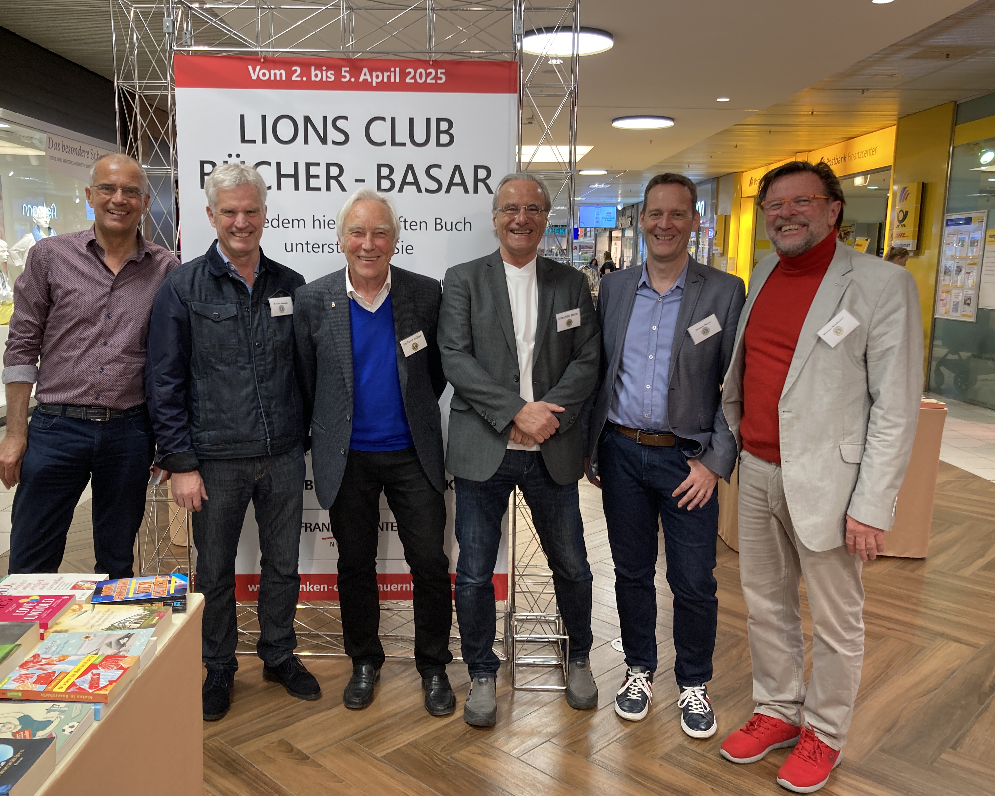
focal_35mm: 30
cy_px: 397
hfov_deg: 58.7
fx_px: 884
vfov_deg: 48.5
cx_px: 474
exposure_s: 1/50
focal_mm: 3.99
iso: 64
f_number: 1.8
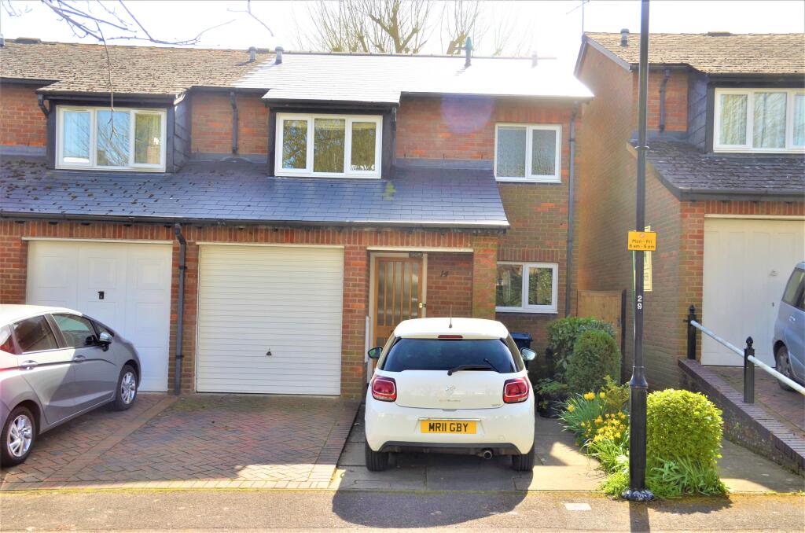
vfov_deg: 36.7
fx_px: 803
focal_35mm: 36
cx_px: 402
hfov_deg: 53.2
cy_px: 266
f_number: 8
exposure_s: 1/200
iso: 100
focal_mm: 24
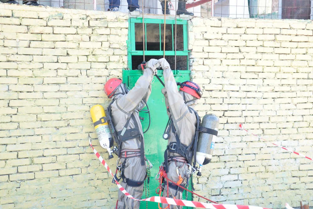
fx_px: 504
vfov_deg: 23.4
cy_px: 104
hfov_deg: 34.5
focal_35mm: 58
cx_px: 155
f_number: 9
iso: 400
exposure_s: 1/160
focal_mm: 38
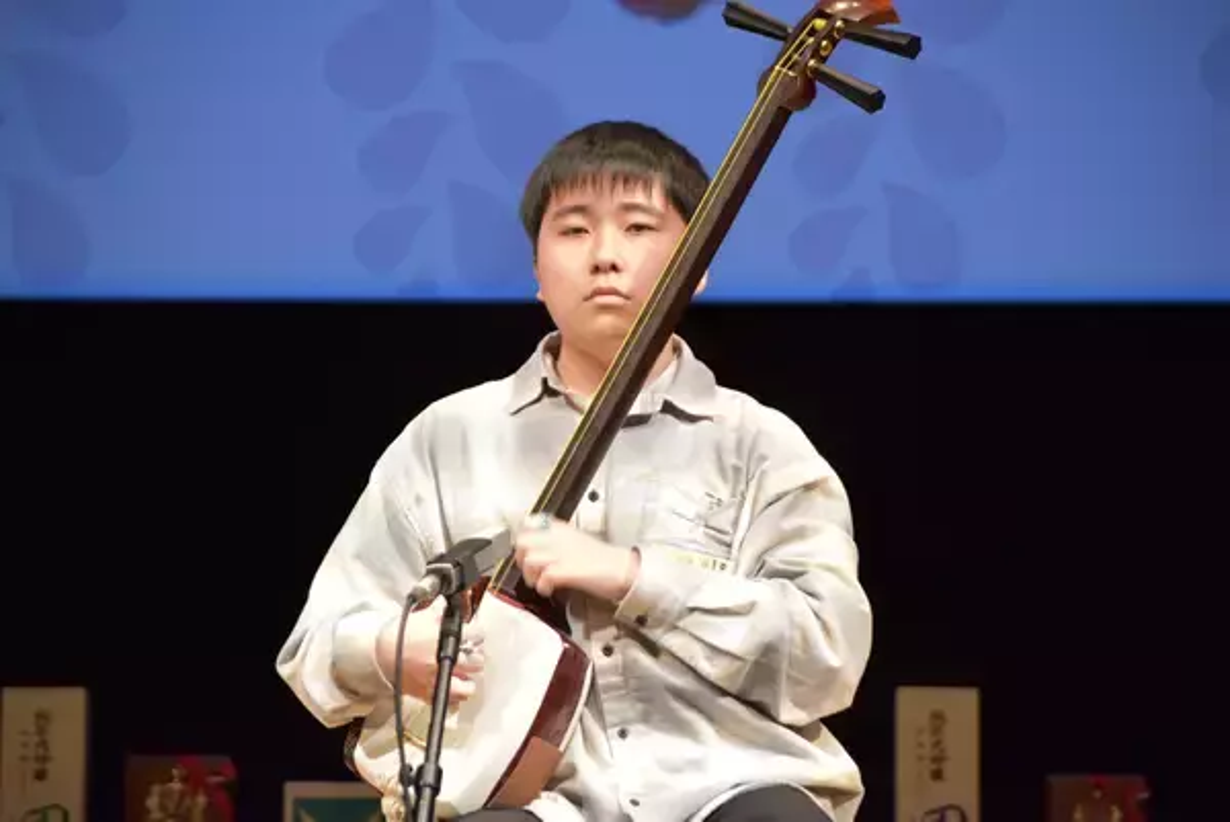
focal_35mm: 202
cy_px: 411
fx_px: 6924
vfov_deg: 6.8
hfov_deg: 10.2
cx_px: 615
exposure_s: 1/60
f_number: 4.8
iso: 1000
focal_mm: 135
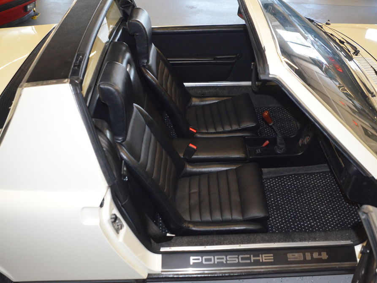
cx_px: 203
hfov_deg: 55.3
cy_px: 142
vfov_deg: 43.0
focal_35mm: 33
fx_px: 359
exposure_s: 1/60
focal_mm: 20
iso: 3200
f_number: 3.5
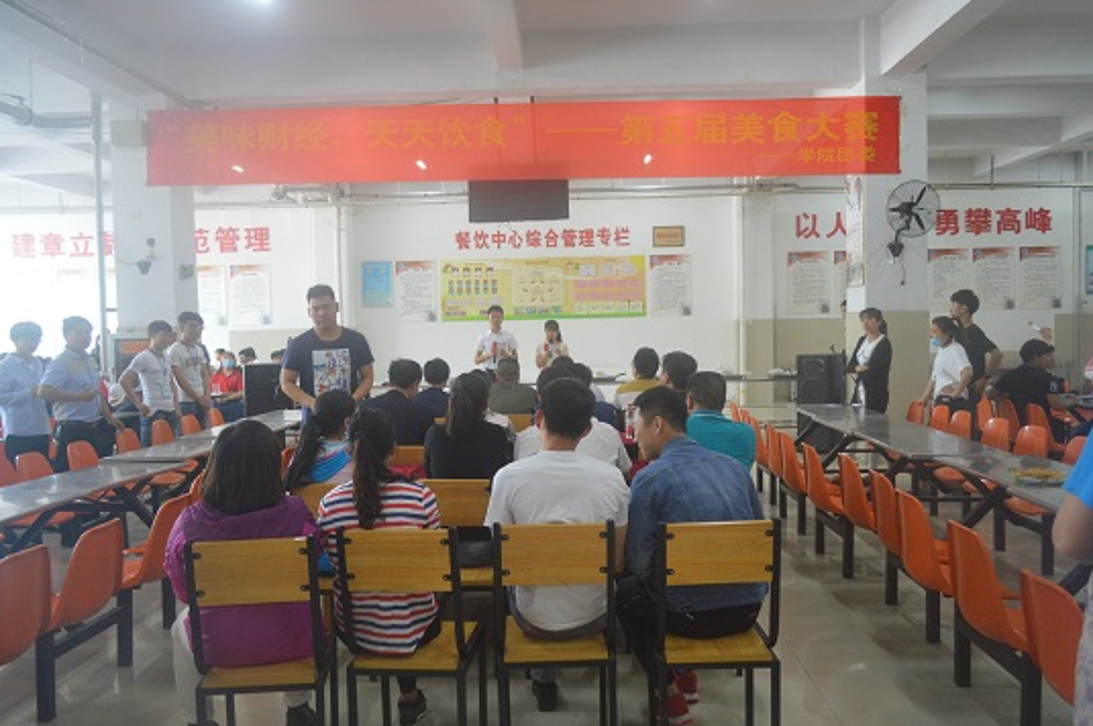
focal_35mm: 31
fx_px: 940
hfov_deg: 60.3
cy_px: 373
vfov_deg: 42.2
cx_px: 542
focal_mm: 20
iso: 1100
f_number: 3.8
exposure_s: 1/60
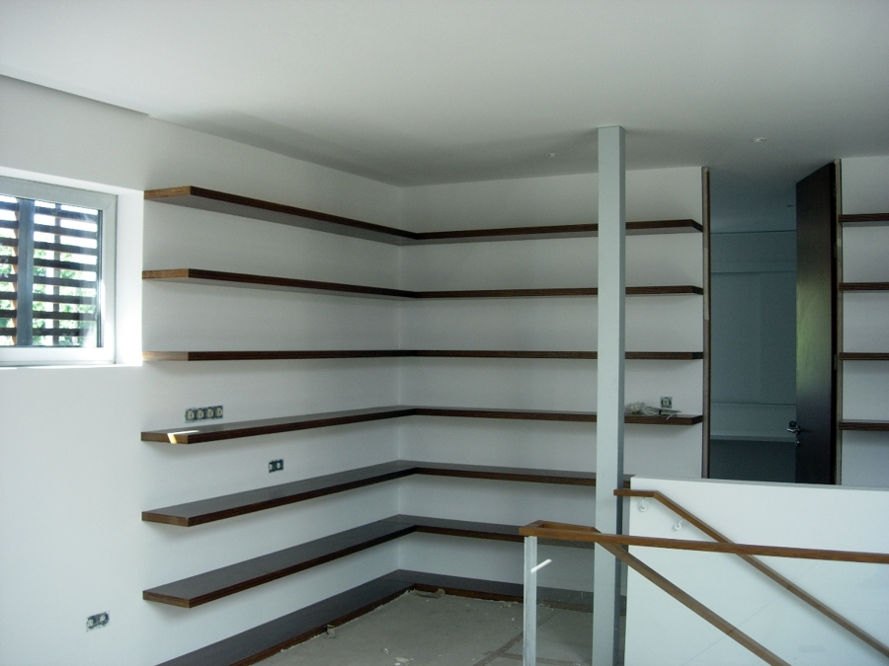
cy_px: 333
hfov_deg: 49.0
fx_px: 976
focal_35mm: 38
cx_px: 444
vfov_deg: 37.7
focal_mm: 7.8
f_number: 2.8
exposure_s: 1/73.9
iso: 64
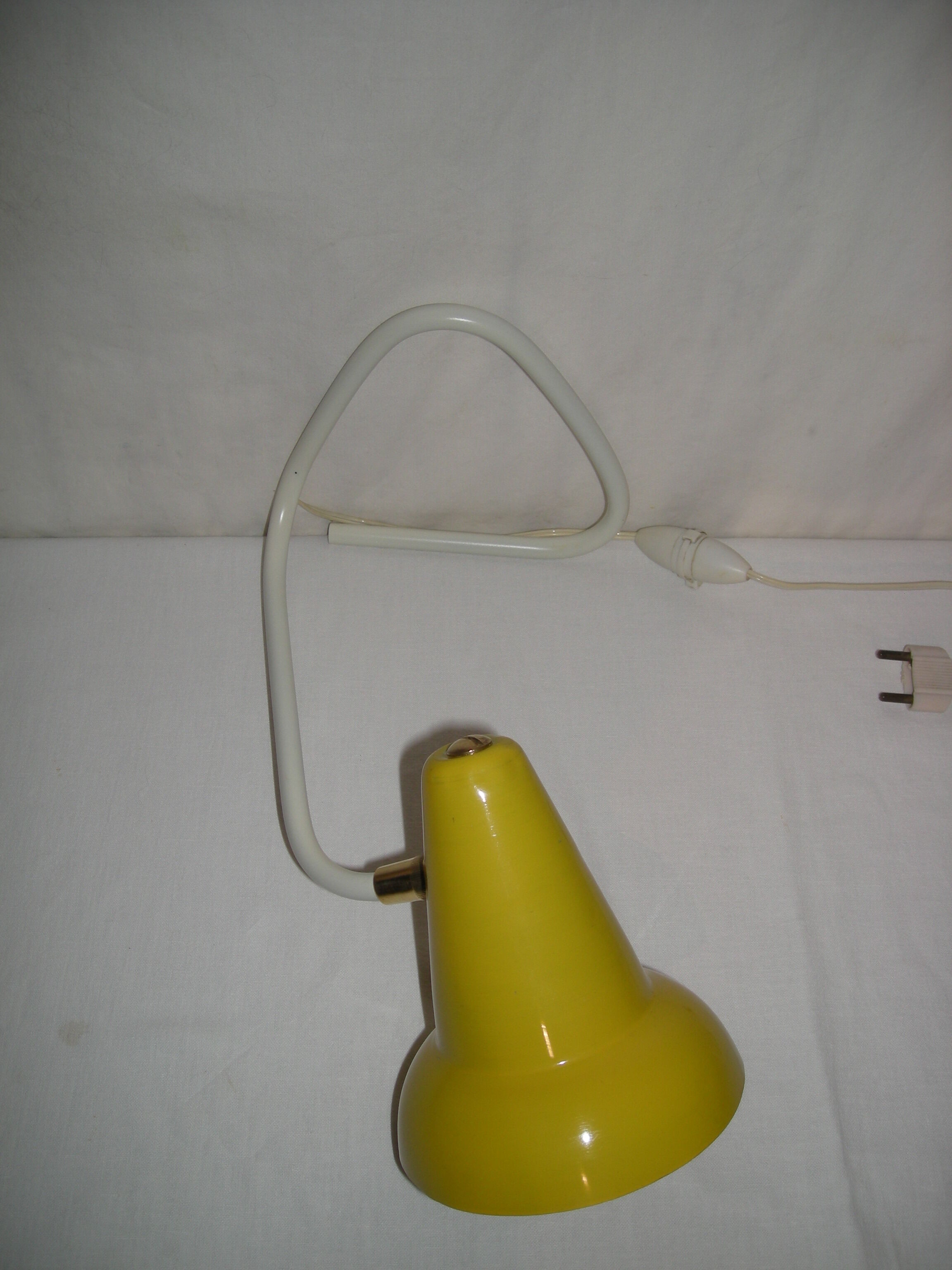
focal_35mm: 35
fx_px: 1283
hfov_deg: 40.7
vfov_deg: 52.6
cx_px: 476
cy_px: 635
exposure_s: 1/30
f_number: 2.8
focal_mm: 5.7
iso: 50
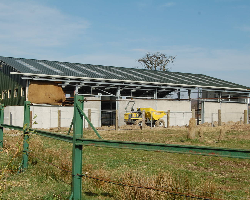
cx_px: 118
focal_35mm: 55
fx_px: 407
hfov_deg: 34.1
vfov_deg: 27.6
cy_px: 100
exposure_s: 1/400
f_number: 10
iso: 200
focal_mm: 32
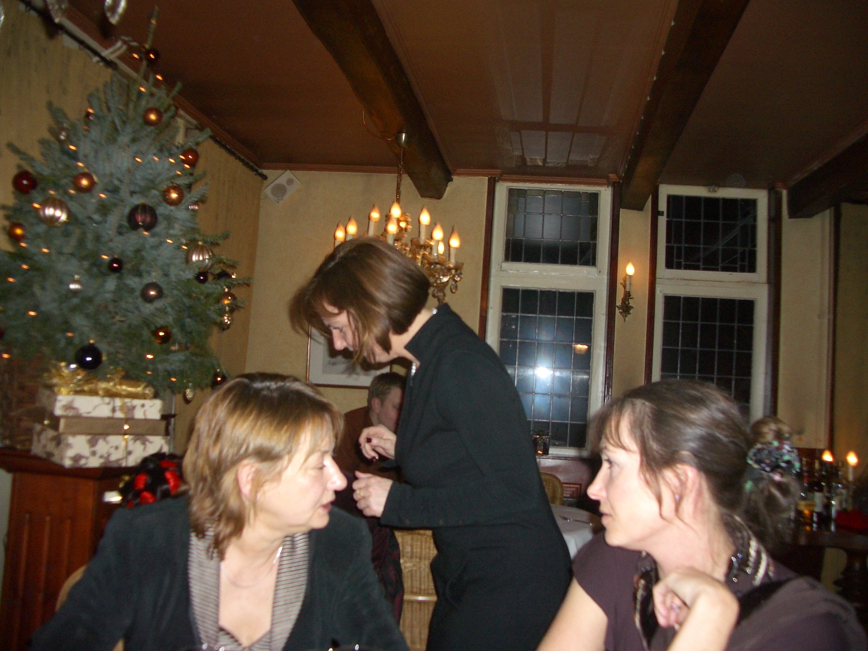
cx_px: 434
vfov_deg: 40.7
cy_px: 326
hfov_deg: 52.6
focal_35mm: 35
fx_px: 878
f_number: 2.6
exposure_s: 1/60
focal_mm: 5.8
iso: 100
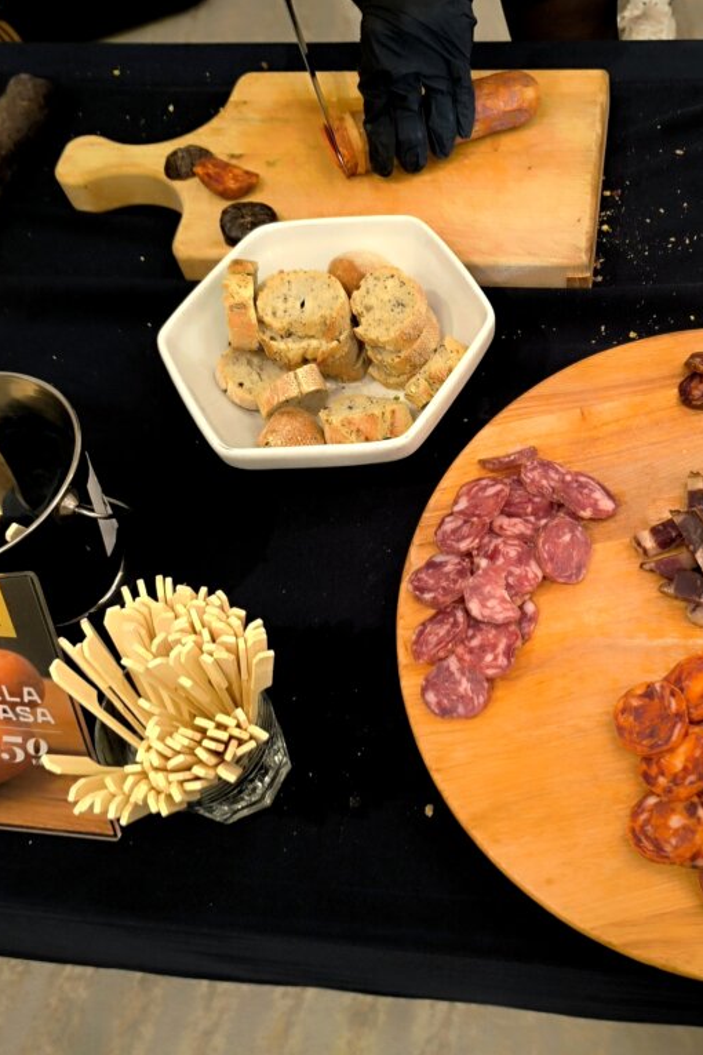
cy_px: 527
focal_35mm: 32
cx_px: 516
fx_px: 937
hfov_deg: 40.1
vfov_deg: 58.7
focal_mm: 6.14
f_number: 1.65
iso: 1000
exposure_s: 1/25
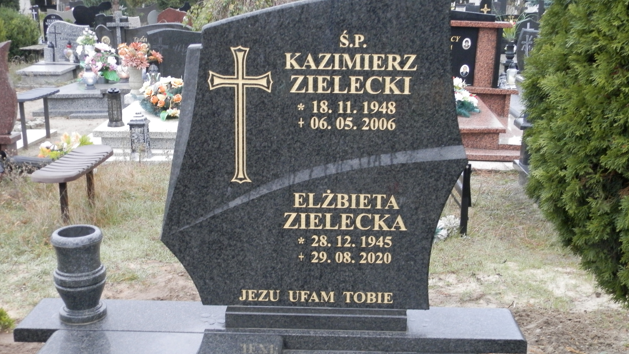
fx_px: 734
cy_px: 194
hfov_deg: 46.4
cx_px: 312
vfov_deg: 27.1
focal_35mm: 44
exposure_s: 1/10
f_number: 3.5
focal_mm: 7.2
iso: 250
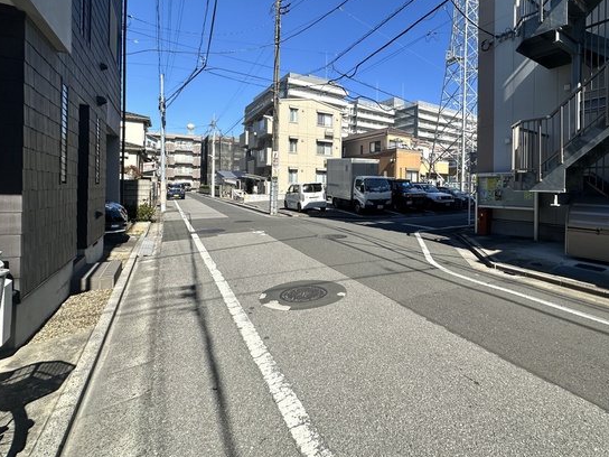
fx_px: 317
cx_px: 378
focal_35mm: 18
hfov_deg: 86.1
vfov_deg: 71.0
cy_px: 189
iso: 50
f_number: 2.2
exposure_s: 1/1742
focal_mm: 2.22
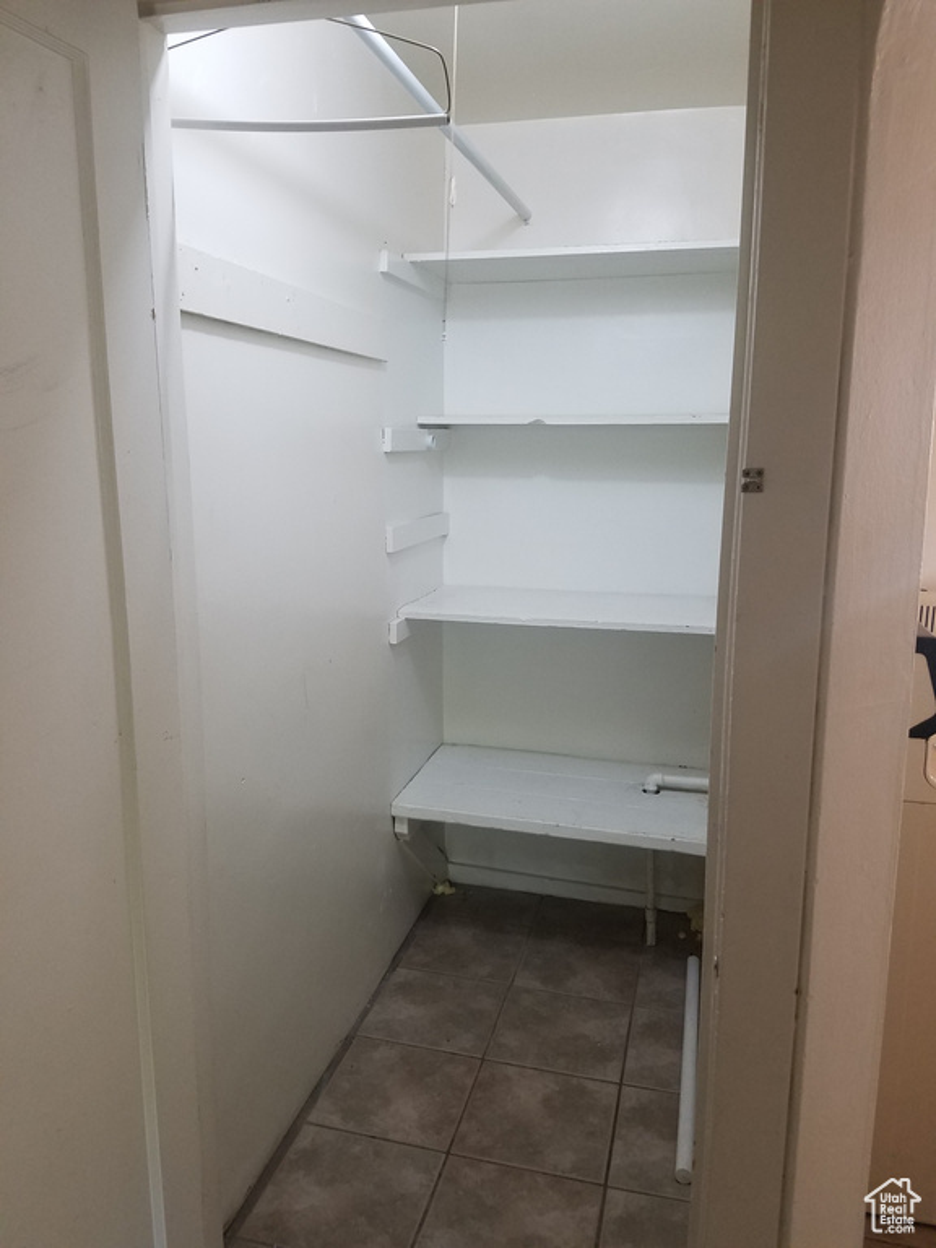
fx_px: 937
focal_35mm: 26
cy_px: 624
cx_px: 468
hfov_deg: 53.1
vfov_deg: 67.3
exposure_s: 1/30
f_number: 1.7
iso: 160
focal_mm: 4.2
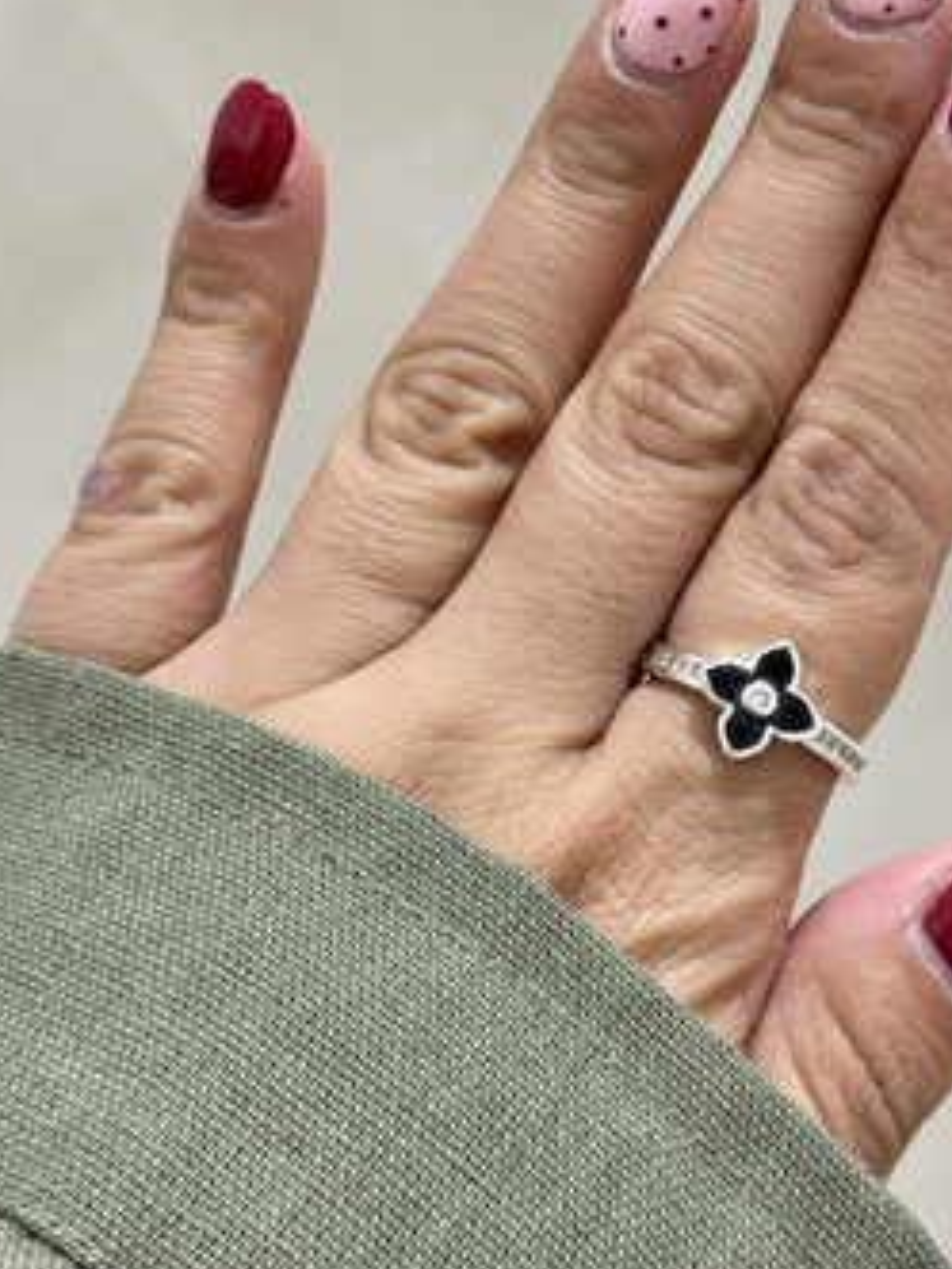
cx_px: 646
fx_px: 2824
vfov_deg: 25.3
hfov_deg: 19.1
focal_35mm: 77
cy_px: 510
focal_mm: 6.76
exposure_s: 1/50
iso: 125
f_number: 1.78
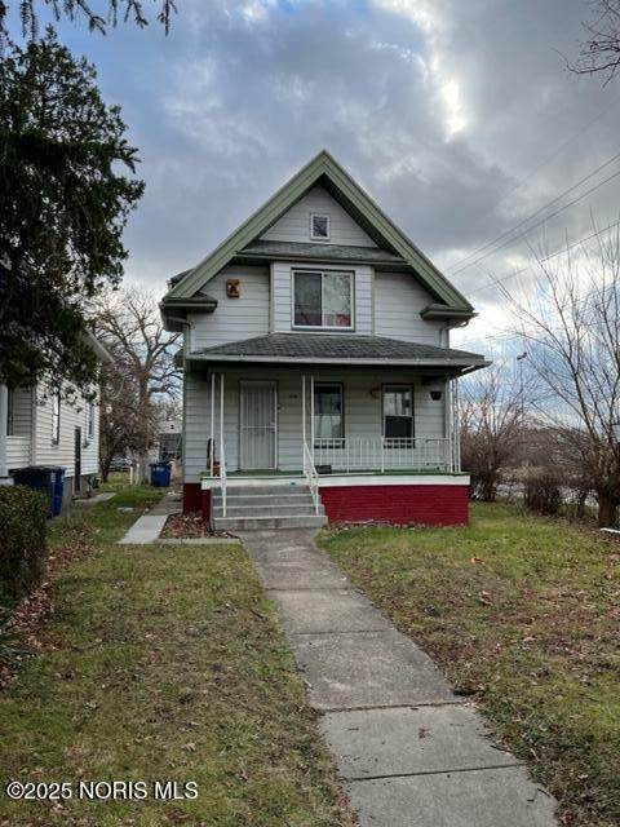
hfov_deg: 53.1
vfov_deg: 67.3
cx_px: 310
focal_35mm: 26
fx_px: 621
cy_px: 414
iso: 50
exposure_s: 1/1721
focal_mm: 5.1
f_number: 1.6
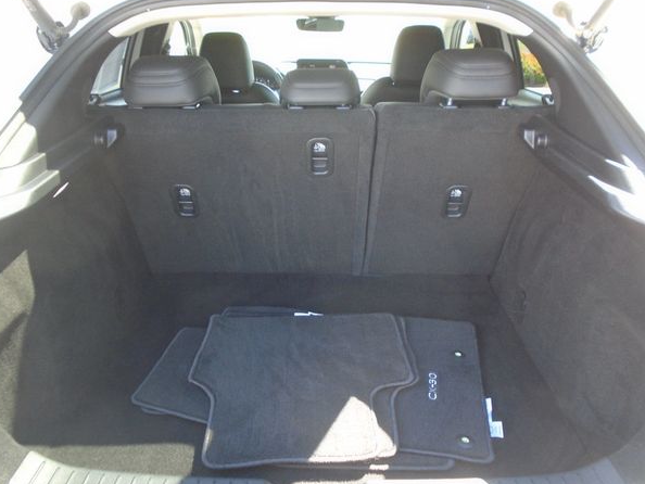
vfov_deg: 49.8
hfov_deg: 63.4
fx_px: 522
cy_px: 244
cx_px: 316
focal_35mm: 28
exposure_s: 1/30
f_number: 3.2
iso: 100
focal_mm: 4.6
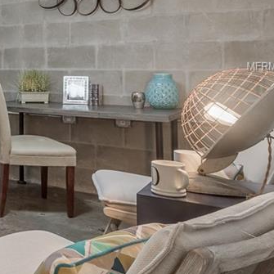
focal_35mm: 52
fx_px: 466
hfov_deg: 25.6
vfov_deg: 32.1
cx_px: -125
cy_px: 67
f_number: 11
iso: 320
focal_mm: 20
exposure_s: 1/6
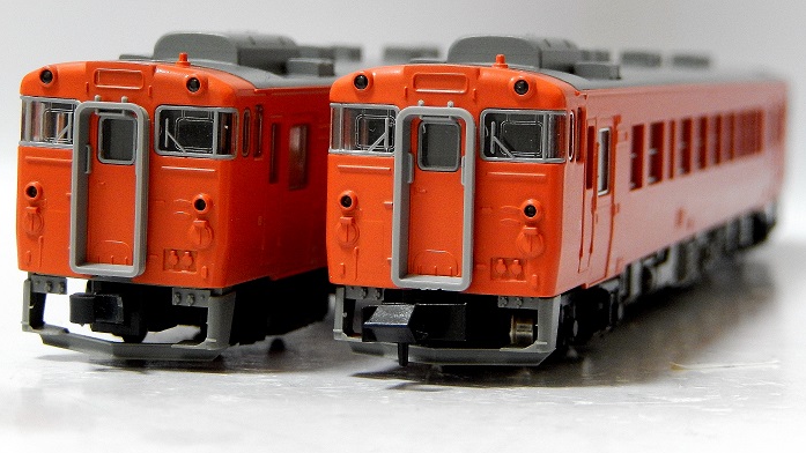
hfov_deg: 20.6
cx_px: 404
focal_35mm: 104
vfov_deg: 11.6
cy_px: 173
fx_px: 2223
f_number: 5.2
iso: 800
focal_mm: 17
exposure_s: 1/13
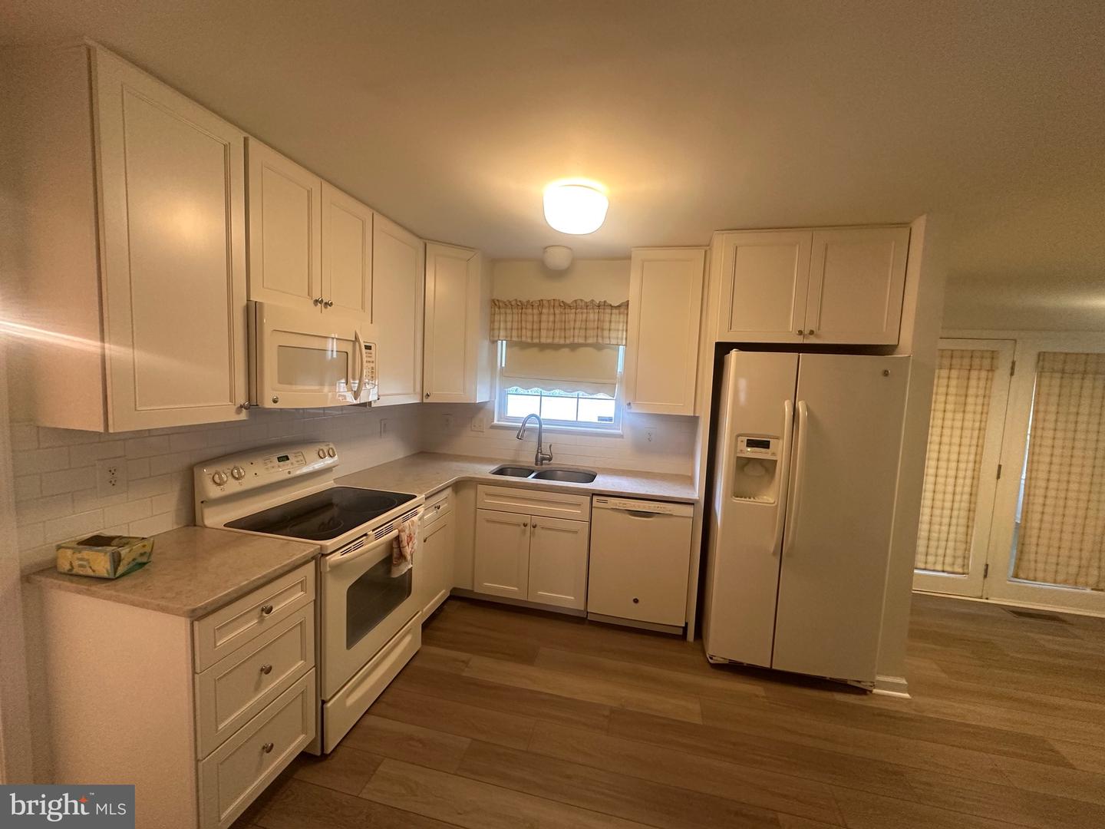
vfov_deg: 85.7
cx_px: 552
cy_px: 414
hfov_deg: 102.1
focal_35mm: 14
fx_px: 447
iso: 320
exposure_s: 1/60
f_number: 2.2
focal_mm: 2.22
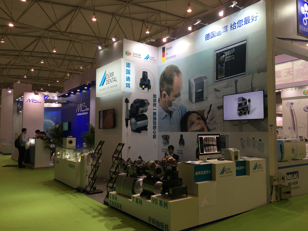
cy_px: 116
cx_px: 154
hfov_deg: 61.7
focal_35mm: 29
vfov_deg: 48.2
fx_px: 258
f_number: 2.2
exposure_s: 1/100
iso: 32
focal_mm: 4.15
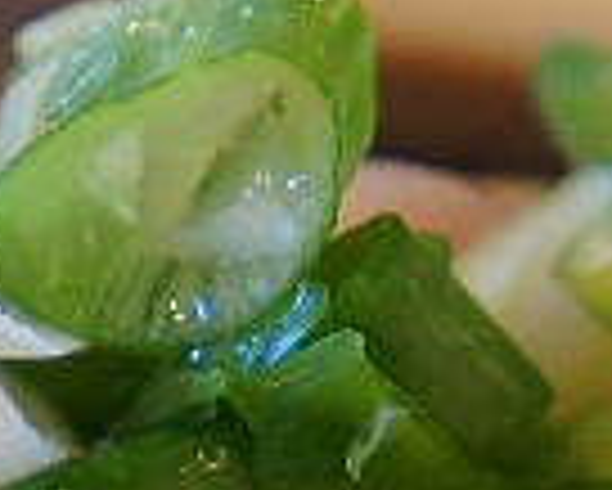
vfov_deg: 4.0
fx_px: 6888
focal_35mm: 380
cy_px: 982
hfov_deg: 5.1
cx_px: -36
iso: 800
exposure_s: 1/60
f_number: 4.5
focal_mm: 36
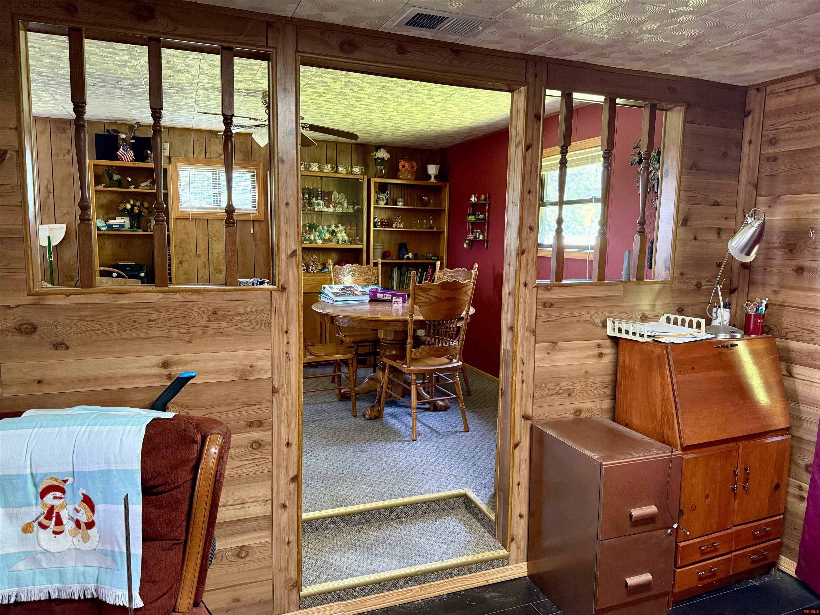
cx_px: 410
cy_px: 308
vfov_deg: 56.8
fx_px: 569
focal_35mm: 24
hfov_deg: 71.6
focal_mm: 6.76
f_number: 1.78
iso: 640
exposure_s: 1/40
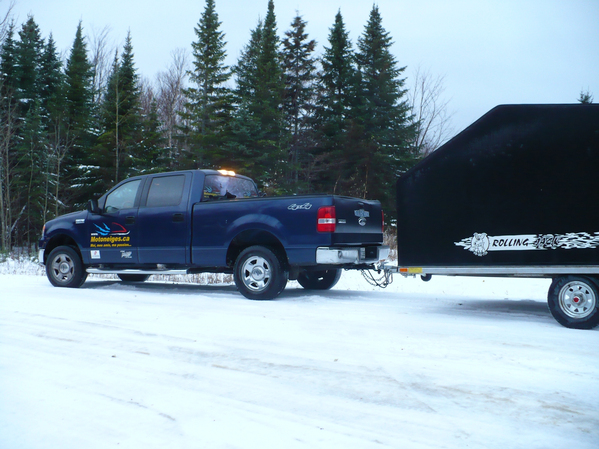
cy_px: 224
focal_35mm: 37
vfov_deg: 38.7
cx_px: 300
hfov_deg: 50.1
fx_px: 640
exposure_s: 1/10
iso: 200
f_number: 2.8
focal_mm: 6.1
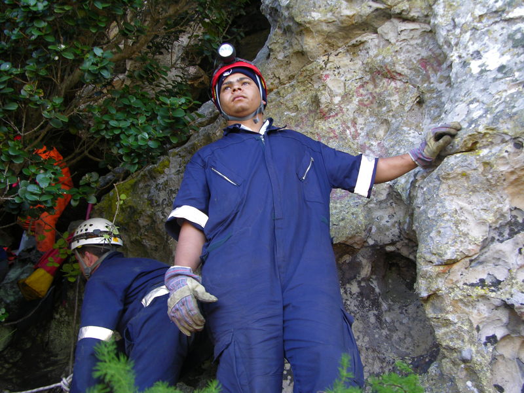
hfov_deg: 47.9
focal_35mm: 39
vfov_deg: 36.8
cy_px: 196
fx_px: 590
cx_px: 262
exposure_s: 1/26.1
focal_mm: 10
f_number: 3.2
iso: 50
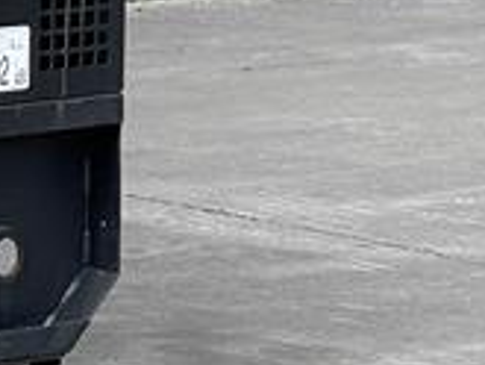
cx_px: -682
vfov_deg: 4.8
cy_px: -130
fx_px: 4347
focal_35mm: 310
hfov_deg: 6.1
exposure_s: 1/595
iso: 20
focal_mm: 7.5
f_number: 2.2
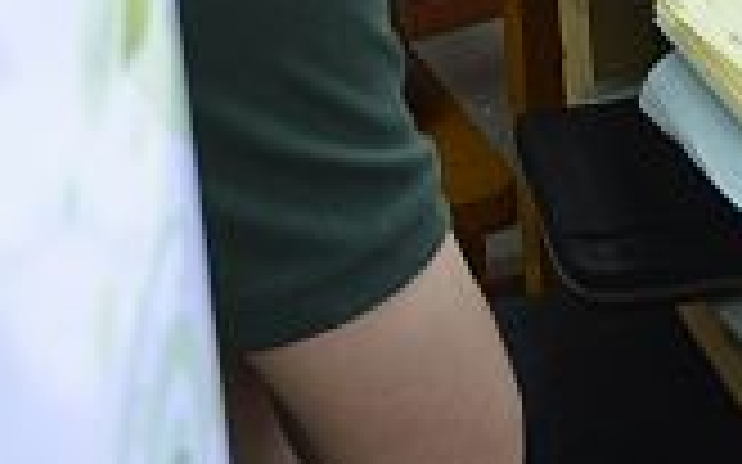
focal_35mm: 193
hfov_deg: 10.9
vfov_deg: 6.3
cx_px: 310
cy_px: -881
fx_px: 3901
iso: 640
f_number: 4.5
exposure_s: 1/500
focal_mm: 26
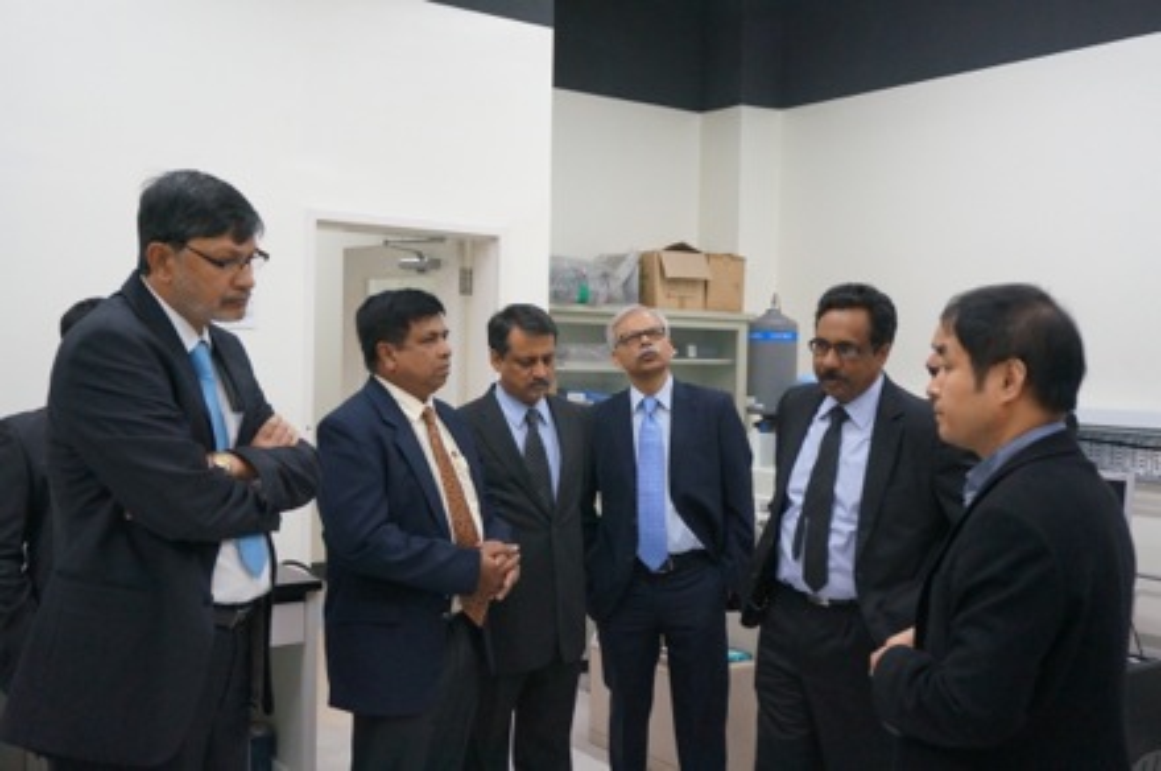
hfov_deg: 53.2
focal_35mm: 36
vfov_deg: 36.8
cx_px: 580
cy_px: 386
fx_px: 1159
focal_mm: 24
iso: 2500
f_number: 4.5
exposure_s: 1/160
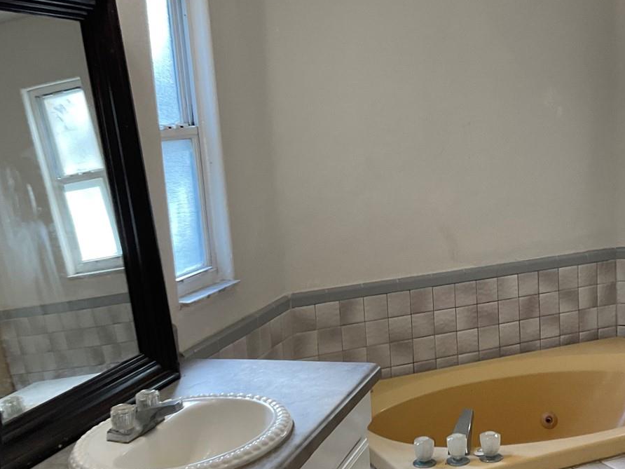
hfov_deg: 36.5
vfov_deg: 28.0
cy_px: 266
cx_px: 414
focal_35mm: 52
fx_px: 939
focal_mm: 3
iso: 50
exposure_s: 1/100
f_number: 1.8
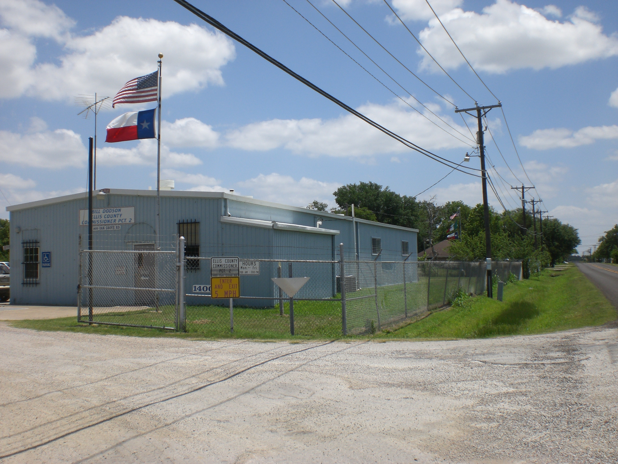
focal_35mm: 38
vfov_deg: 37.7
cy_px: 232
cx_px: 309
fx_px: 678
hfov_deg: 49.0
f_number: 4.4
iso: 50
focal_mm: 6.3
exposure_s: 1/800
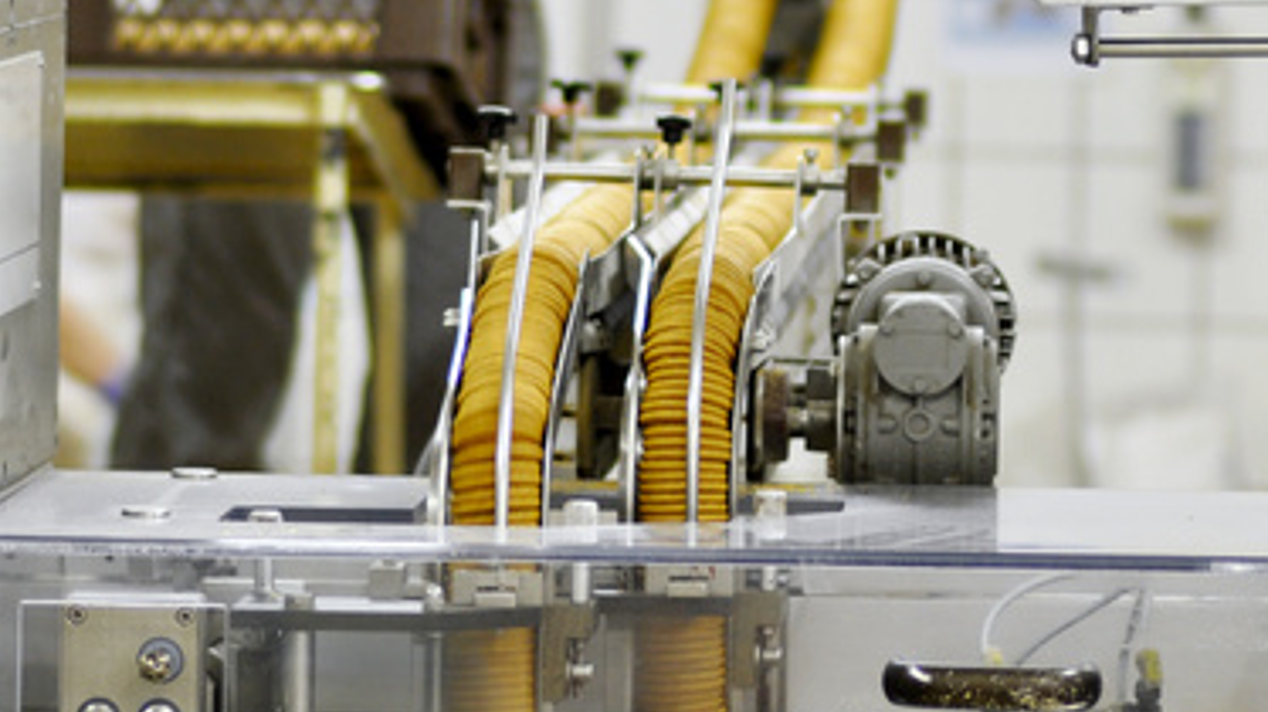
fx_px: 10190
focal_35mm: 303
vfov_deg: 4.0
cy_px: -158
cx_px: 1034
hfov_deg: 7.1
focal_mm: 85
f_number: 2.2
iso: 400
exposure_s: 1/30
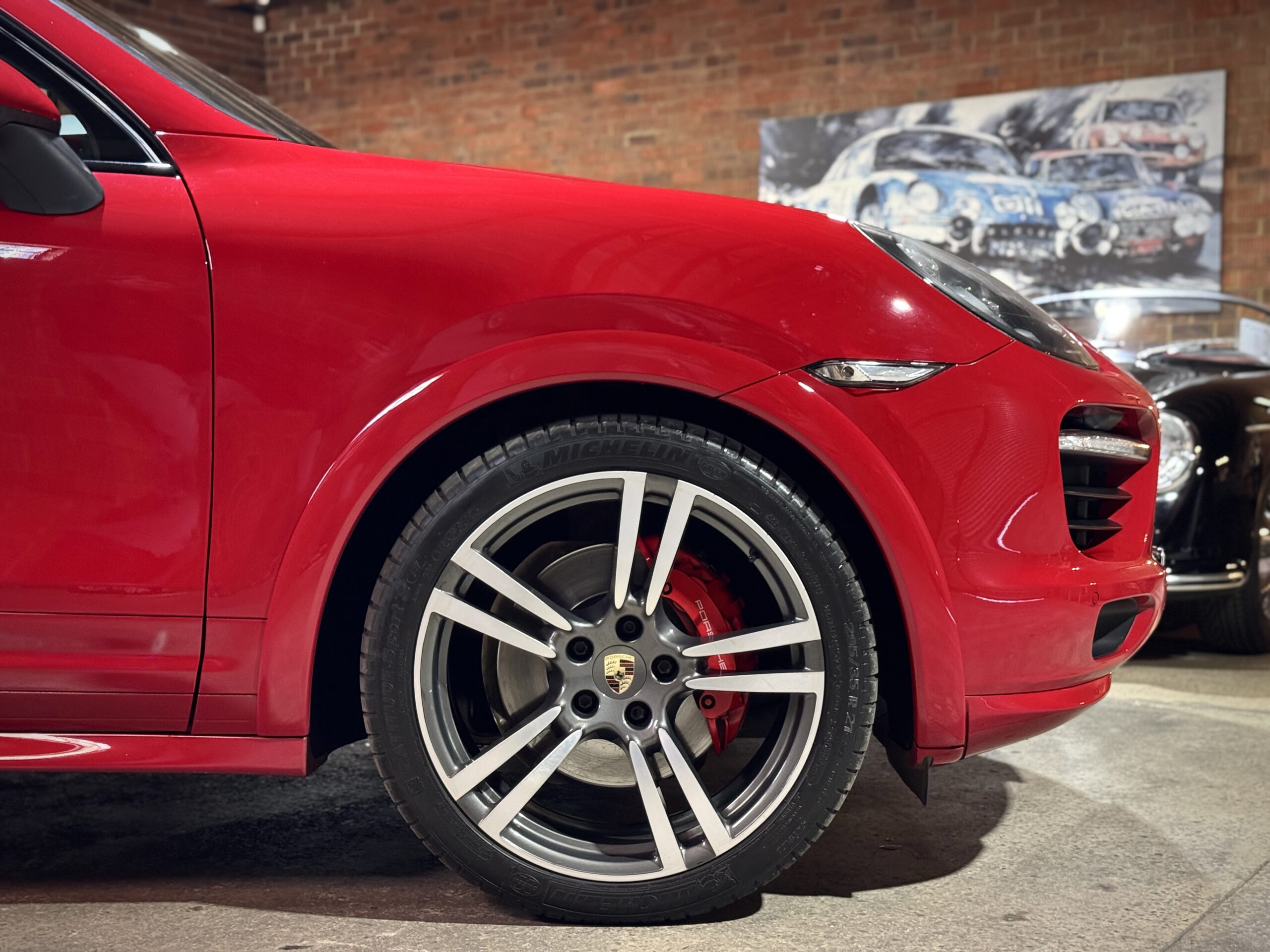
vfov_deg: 30.3
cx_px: 635
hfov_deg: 39.7
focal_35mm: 48
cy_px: 476
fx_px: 1761
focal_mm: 6.76
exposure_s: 1/25
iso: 500
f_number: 1.78
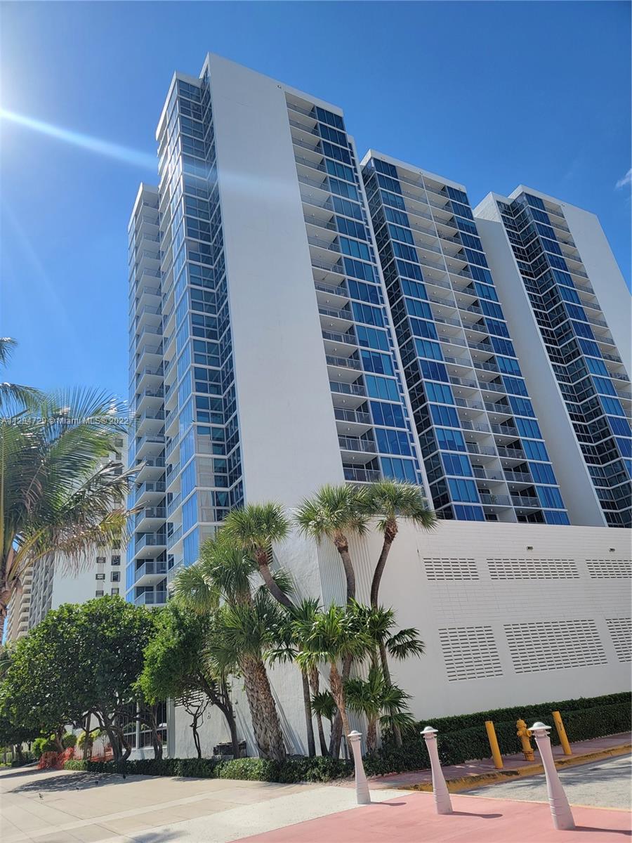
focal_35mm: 24
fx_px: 584
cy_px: 422
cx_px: 316
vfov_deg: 71.6
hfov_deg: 56.8
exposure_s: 1/1050
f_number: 1.8
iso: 16
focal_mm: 6.7
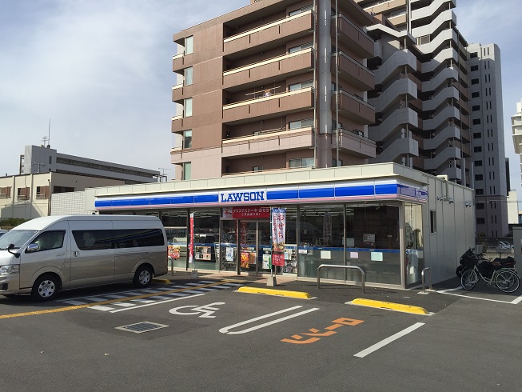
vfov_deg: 48.2
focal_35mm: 29
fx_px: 437
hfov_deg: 61.7
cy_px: 196
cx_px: 261
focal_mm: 4.15
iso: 32
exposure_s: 1/3049
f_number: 2.2
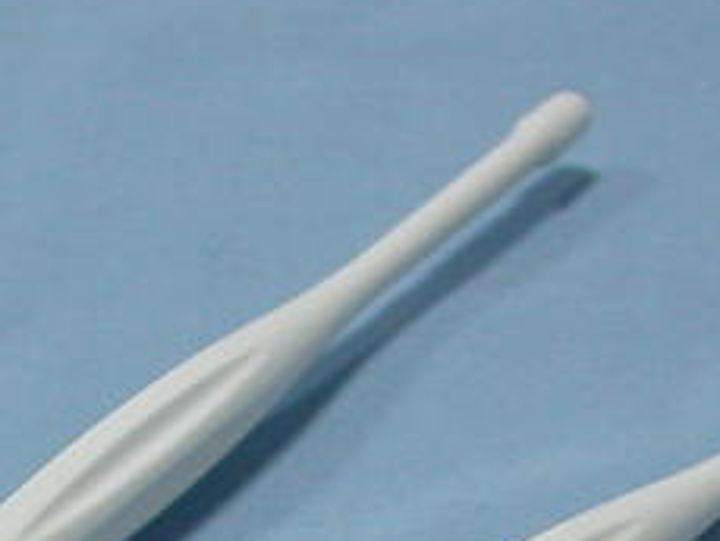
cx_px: -3
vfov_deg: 6.5
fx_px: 4558
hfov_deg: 9.0
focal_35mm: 219
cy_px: 1189
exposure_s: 1/14.9
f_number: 2.8
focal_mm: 10.2
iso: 100
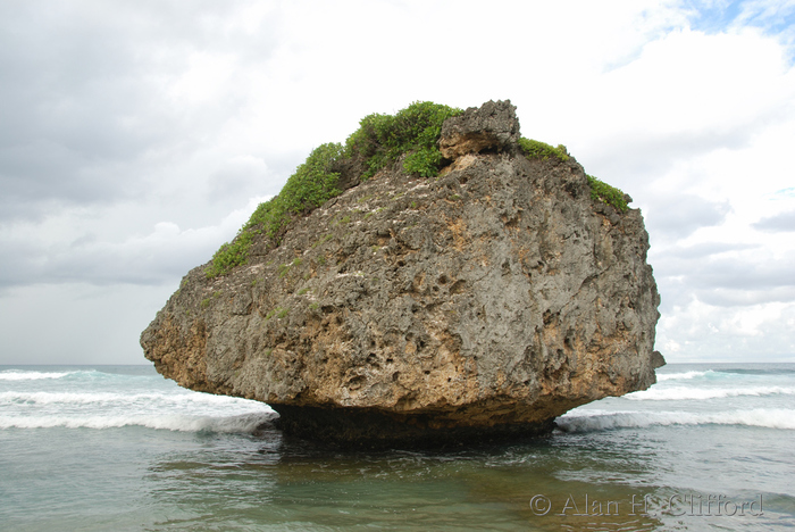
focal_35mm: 33
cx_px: 398
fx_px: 729
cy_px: 266
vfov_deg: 40.0
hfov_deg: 57.2
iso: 100
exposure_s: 1/80
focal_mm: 22
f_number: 9
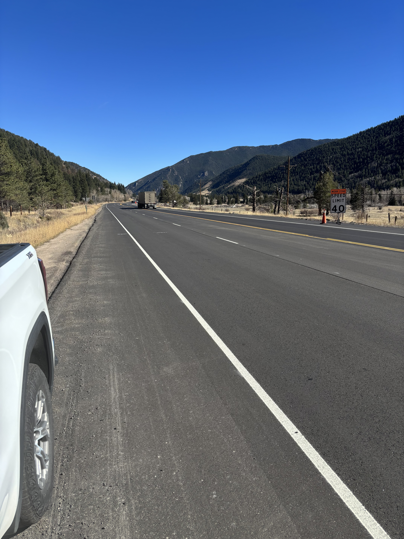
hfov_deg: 53.1
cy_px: 270
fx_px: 405
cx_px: 202
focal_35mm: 26
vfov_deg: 67.3
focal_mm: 5.96
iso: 50
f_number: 1.6
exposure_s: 1/2288
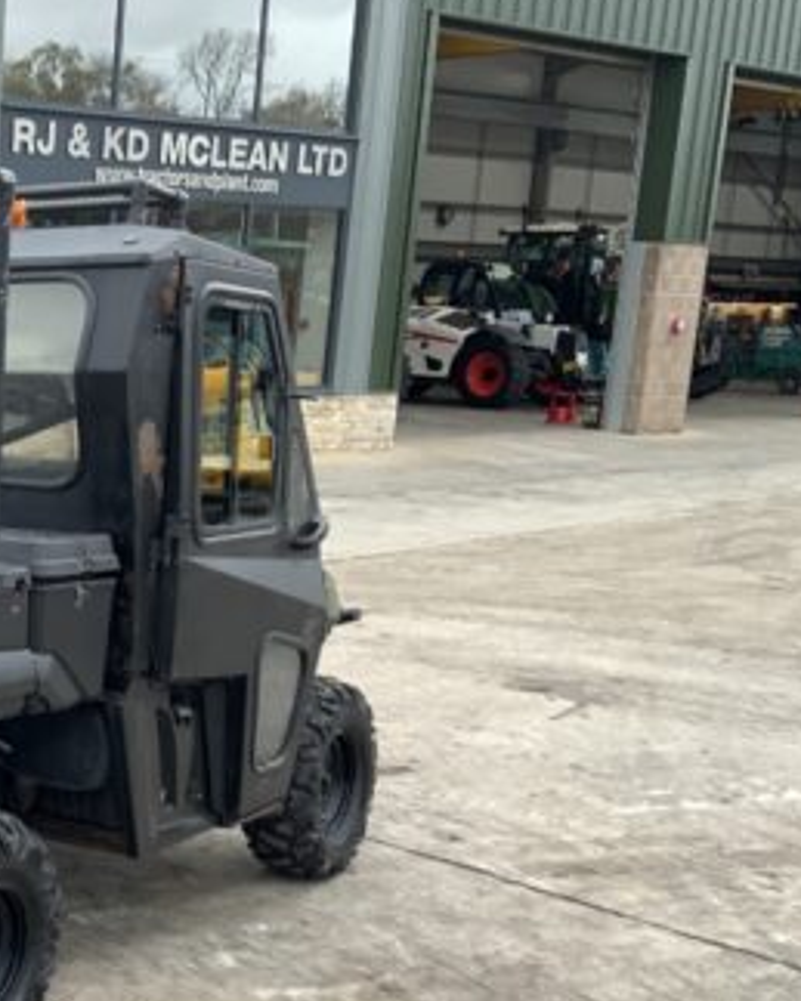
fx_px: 1660
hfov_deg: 24.4
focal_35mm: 56
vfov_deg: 33.3
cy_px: 670
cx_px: -173
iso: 16
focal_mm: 3
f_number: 1.8
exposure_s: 1/125
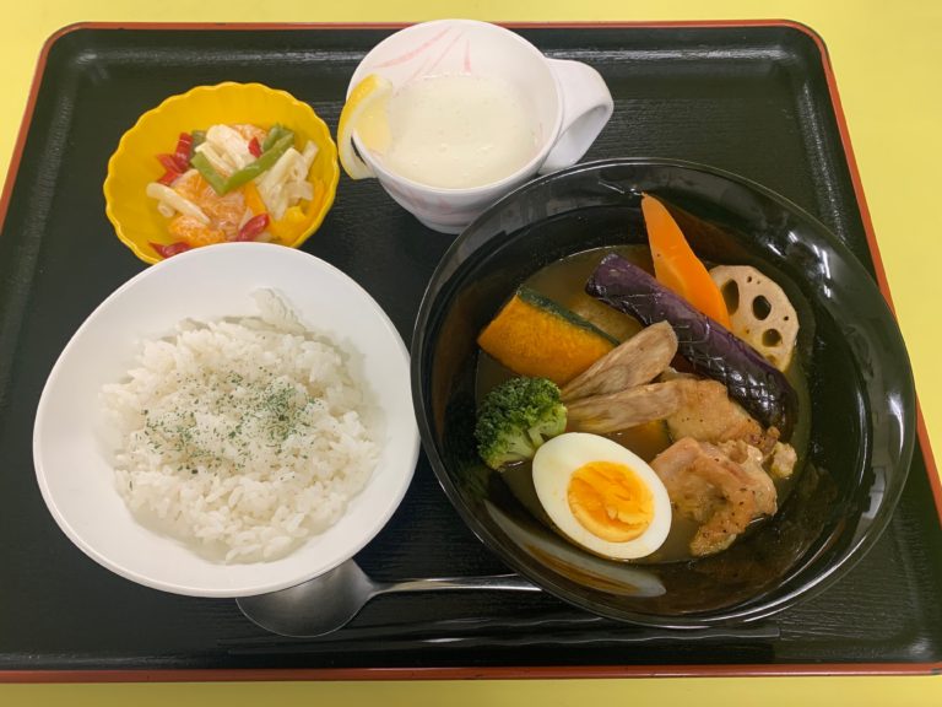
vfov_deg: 53.1
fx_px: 708
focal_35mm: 26
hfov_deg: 67.3
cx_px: 471
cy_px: 354
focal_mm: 4.25
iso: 80
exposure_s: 1/50
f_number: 1.8
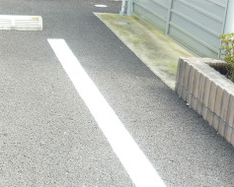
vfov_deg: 17.6
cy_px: 127
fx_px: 603
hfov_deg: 21.7
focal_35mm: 87
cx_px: 43
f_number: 2.8
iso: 100
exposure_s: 1/200
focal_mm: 5.5
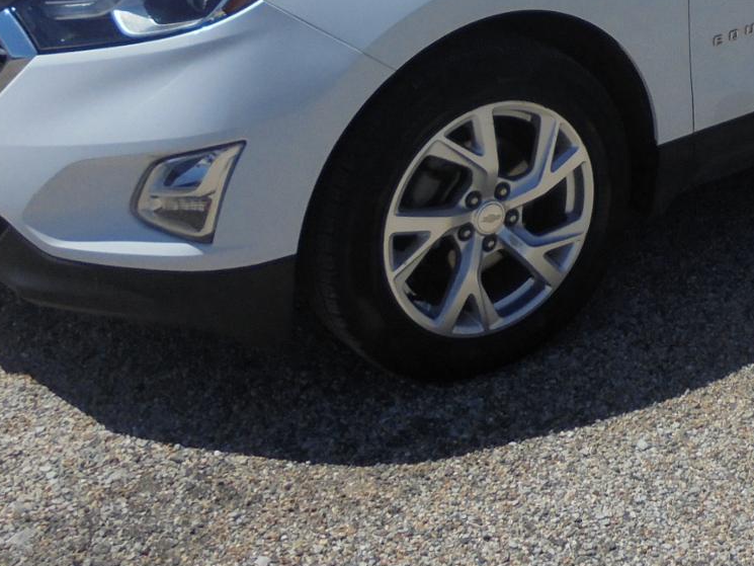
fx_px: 1460
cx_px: 672
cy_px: -43
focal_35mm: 67
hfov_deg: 27.9
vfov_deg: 21.0
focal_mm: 4.6
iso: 100
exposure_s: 1/200
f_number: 11.5
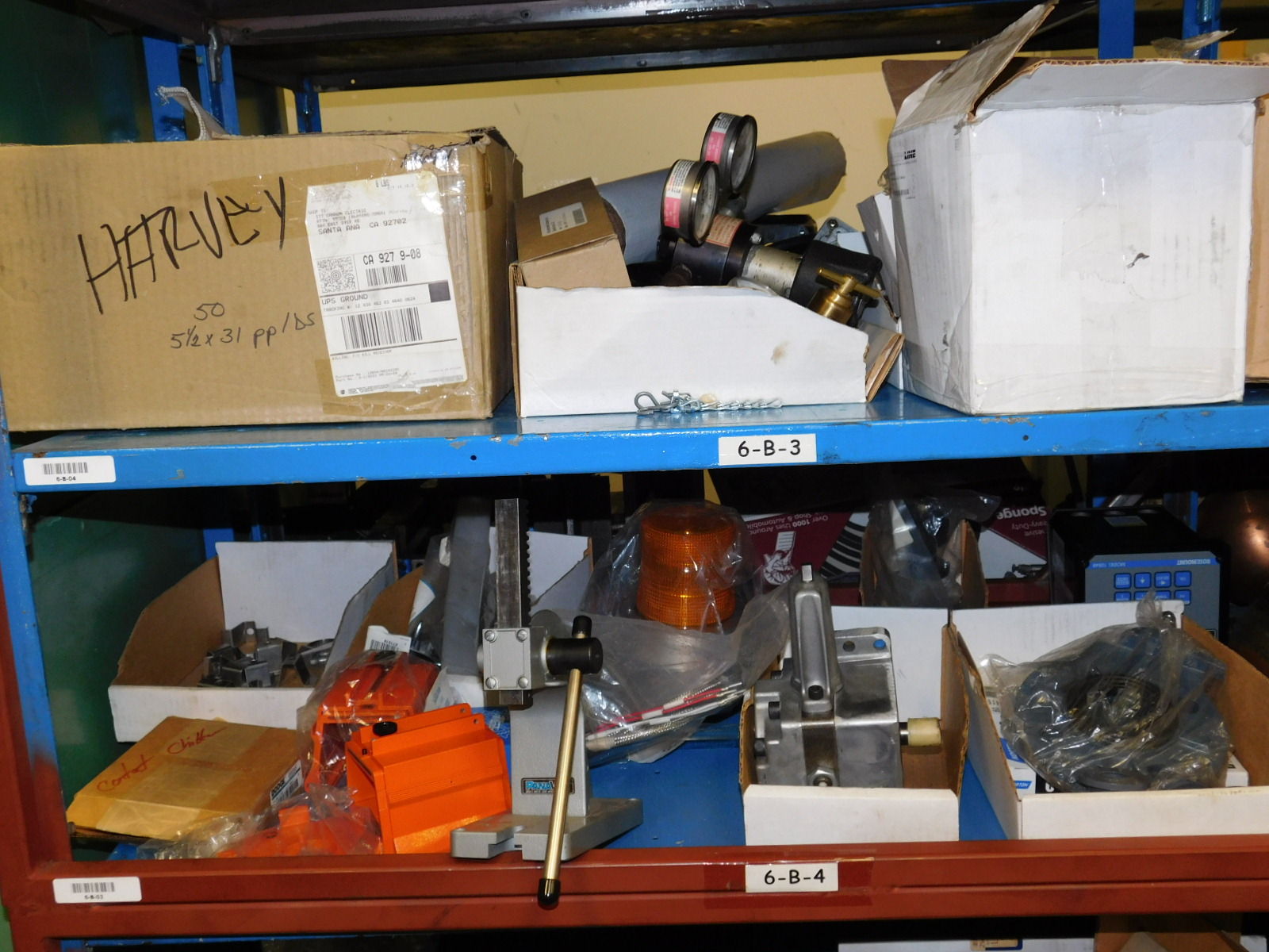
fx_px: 1320
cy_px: 476
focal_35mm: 36
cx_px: 634
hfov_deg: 51.4
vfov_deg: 39.7
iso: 200
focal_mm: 6.3
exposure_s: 1/30
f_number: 3.5
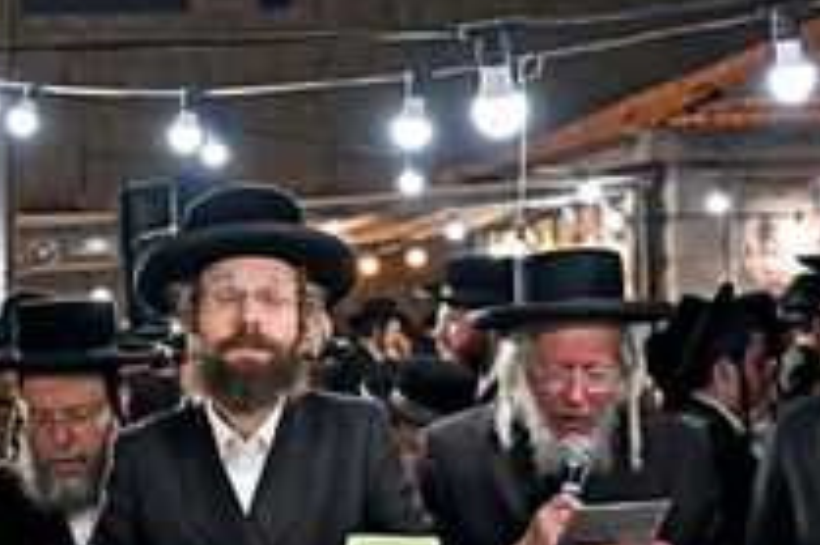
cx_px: 275
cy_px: 416
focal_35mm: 88
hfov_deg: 23.0
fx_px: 2003
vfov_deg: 15.4
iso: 500
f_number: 4
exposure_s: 1/200
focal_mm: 46
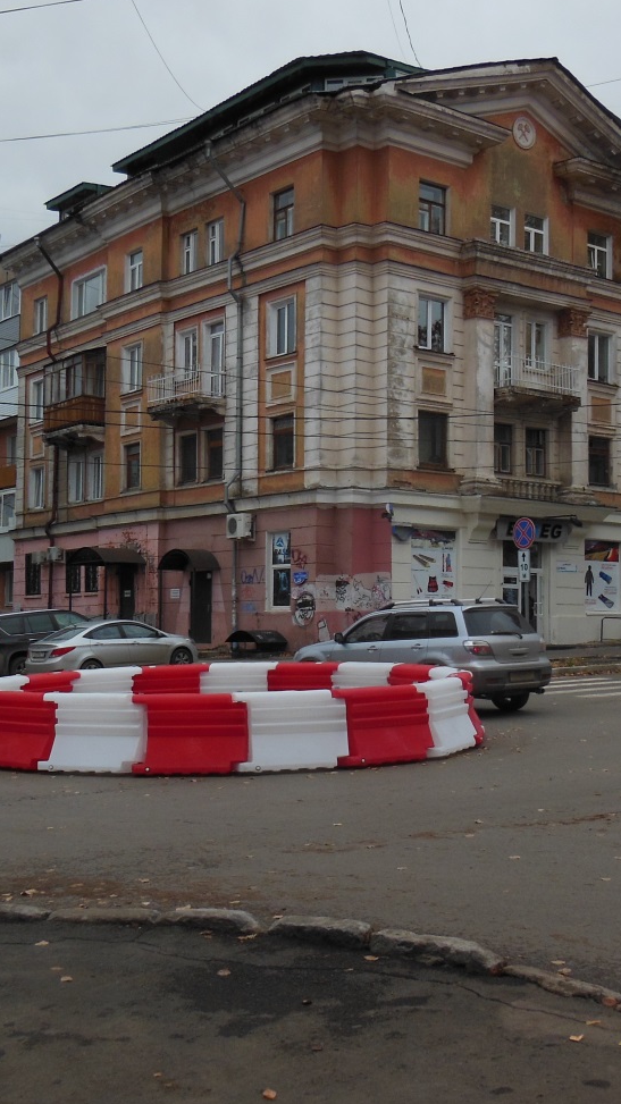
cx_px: 336
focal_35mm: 42
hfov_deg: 28.3
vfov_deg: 48.4
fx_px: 1230
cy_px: 558
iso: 125
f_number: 3.5
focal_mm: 4.5
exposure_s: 1/800
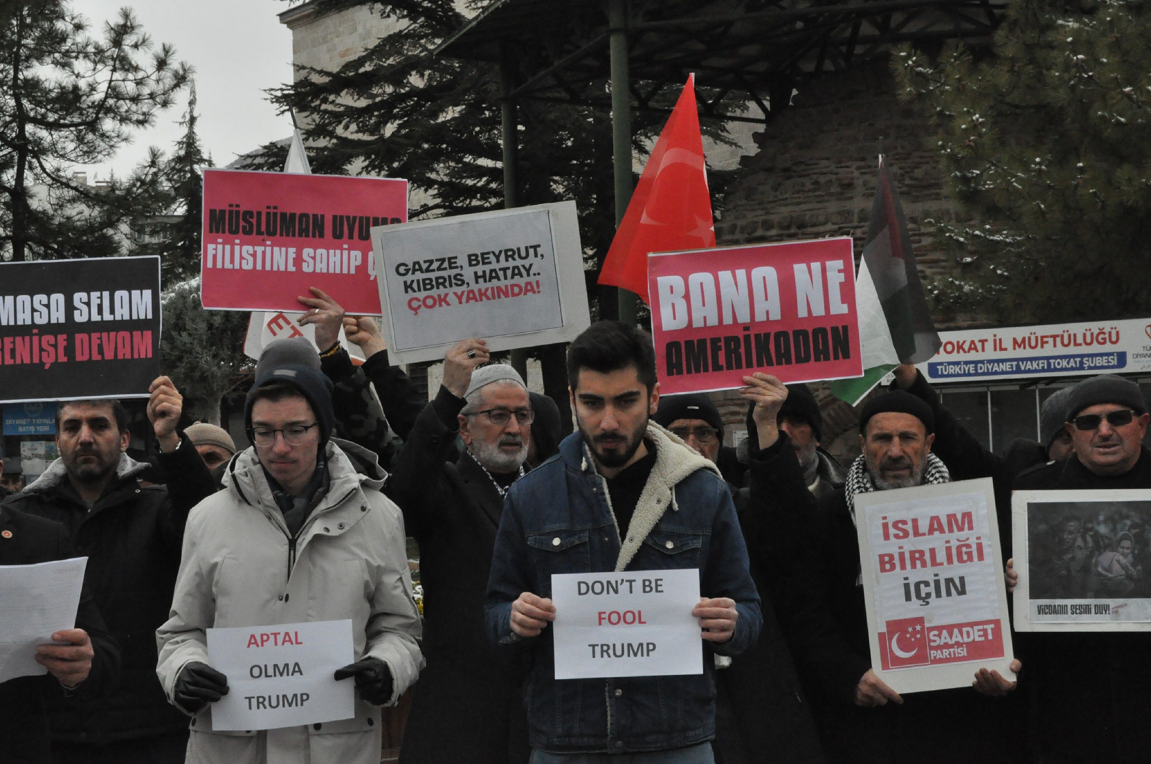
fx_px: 2634
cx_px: 576
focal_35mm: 82
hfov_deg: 24.6
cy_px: 382
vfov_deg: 16.5
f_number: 14
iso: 3200
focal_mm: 55
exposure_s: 1/800
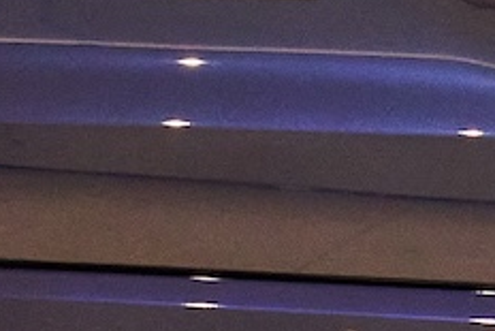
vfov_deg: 4.7
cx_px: 629
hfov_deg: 7.0
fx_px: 4002
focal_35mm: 291
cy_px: -66
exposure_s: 1/125
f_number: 4.5
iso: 1000
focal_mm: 25
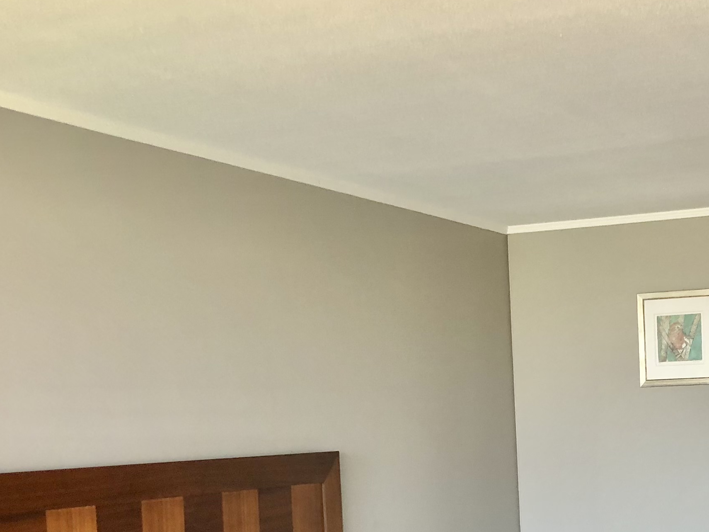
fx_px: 1352
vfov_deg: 21.3
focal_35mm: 66
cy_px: 562
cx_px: 632
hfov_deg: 28.3
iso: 32
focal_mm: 4
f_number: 1.8
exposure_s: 1/33
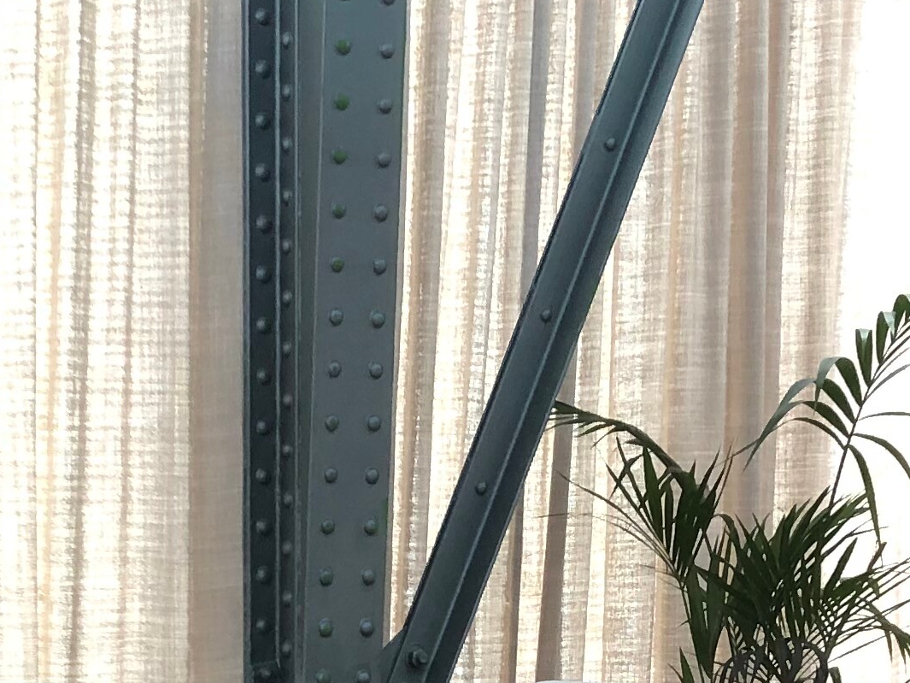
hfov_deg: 18.2
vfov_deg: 12.9
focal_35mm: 106
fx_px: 2787
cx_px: 58
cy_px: 1159
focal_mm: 3.99
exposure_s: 1/33
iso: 40
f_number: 1.8
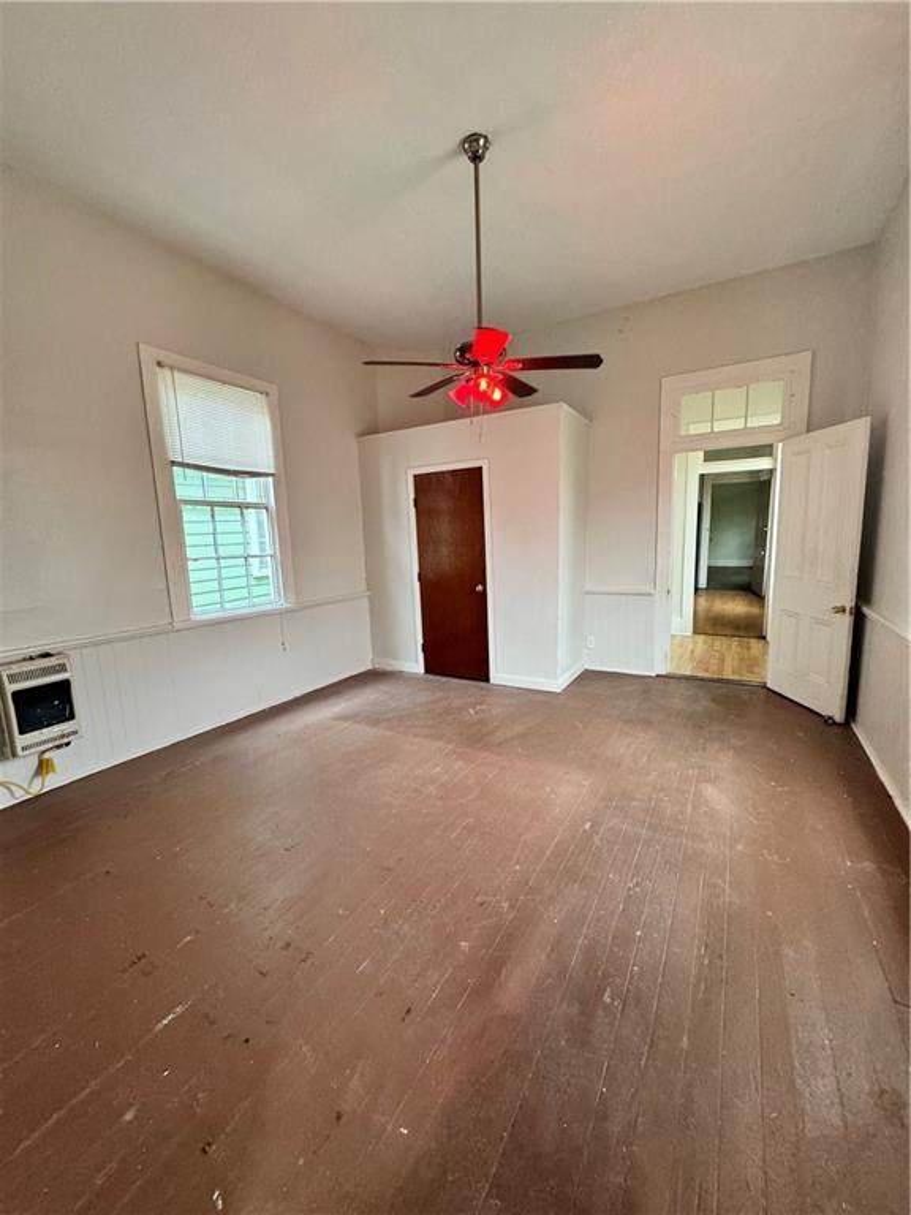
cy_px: 608
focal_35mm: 14
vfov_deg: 102.1
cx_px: 456
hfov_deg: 85.7
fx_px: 491
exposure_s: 1/120
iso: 250
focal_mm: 2.22
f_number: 2.2
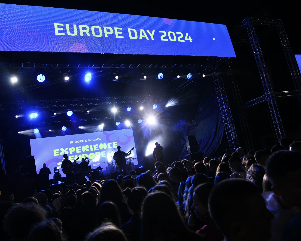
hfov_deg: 62.1
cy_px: 119
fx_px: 249
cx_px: 137
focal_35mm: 28
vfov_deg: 51.5
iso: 1600
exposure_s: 1/400
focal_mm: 24
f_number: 4.5
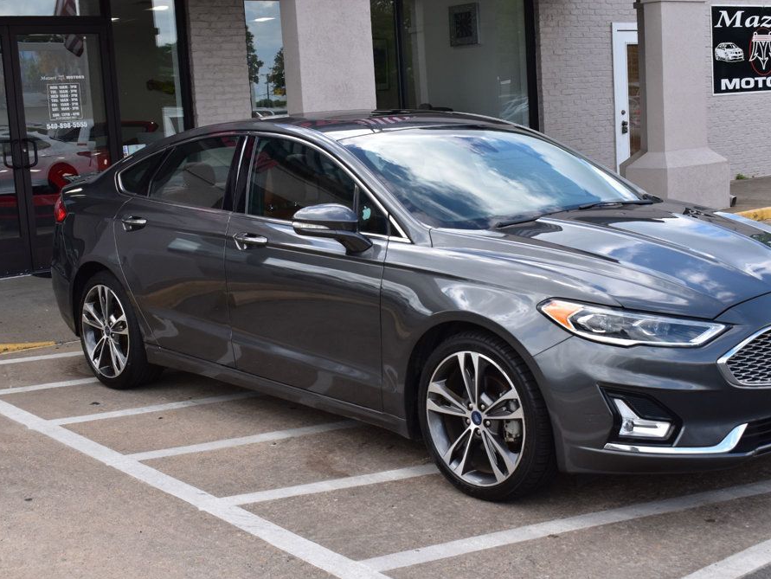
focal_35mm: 53
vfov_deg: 27.5
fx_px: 1181
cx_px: 398
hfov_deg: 36.2
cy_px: 294
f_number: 10
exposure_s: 1/320
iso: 400
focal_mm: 32
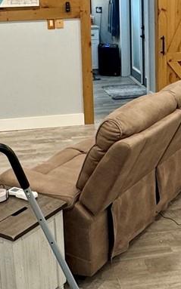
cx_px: 109
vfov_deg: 32.2
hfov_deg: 20.9
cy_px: 66
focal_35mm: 62
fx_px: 490
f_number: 2.2
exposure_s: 1/120
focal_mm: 2.22
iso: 250
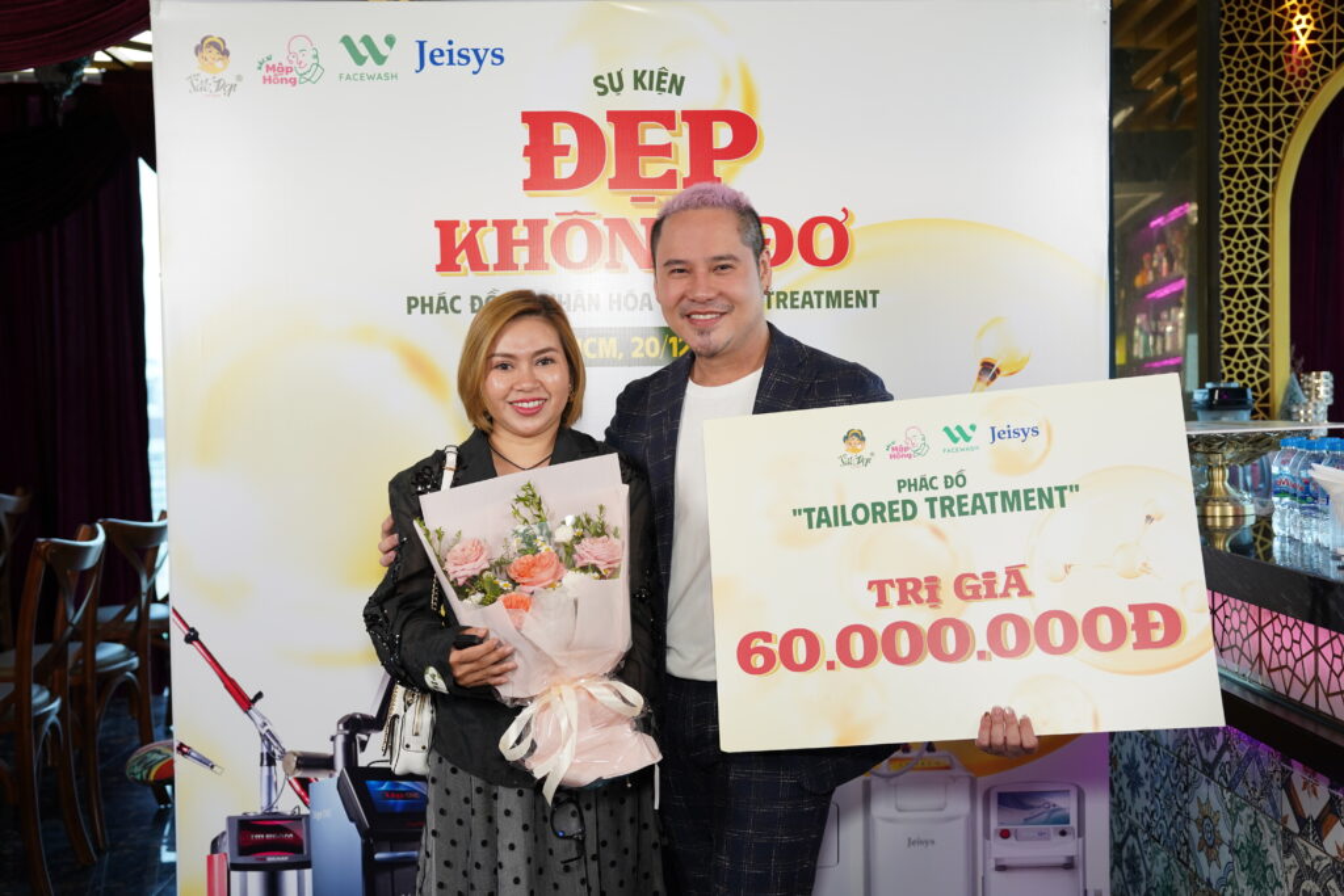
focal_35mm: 39
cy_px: 448
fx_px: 1452
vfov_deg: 34.3
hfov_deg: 49.7
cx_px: 672
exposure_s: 1/125
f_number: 4
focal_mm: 38.9
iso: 640
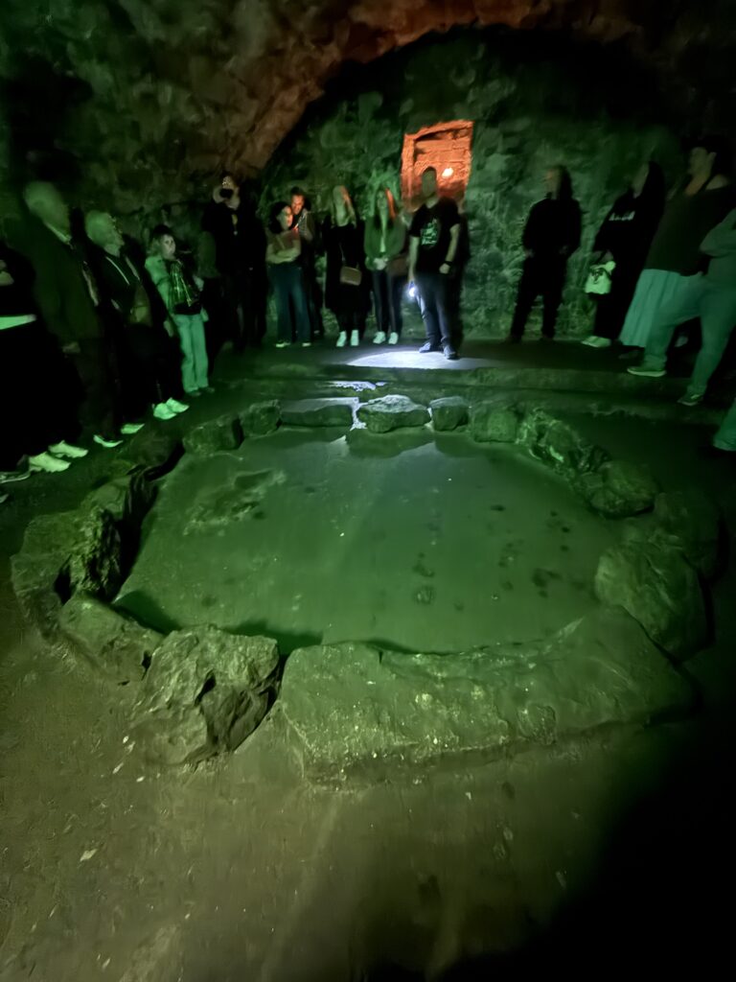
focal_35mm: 14
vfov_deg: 102.1
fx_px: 397
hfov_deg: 85.7
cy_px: 491
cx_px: 368
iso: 2000
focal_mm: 2.22
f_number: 2.2
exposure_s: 1/2
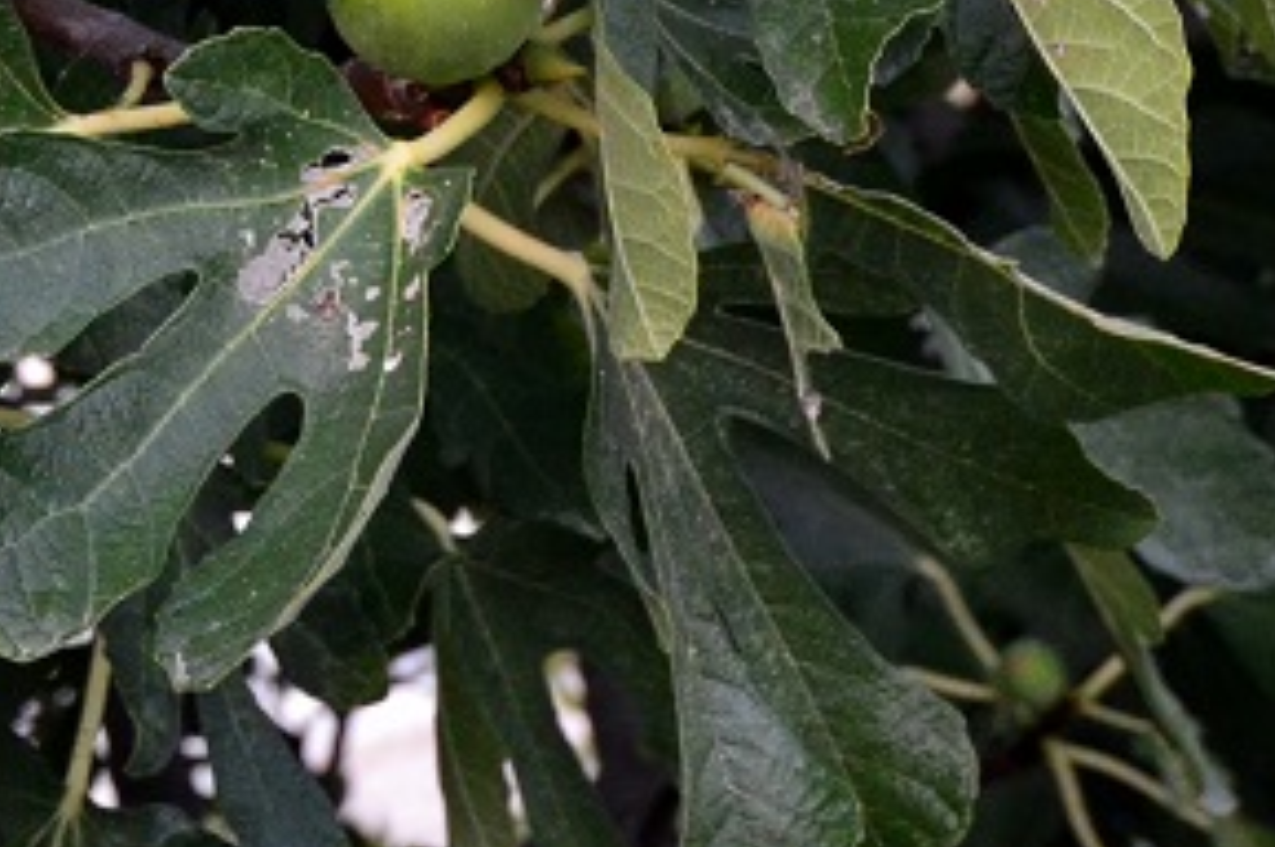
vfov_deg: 11.6
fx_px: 4033
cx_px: -609
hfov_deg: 16.5
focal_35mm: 114
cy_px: -309
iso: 2000
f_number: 5.6
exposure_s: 1/125
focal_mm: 22
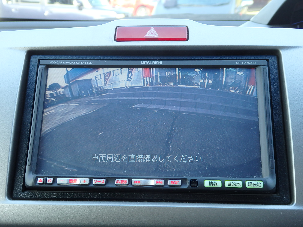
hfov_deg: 46.8
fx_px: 350
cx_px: 152
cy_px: 114
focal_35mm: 40
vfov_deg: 36.0
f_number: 3.7
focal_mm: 7.3
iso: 125
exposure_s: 1/40
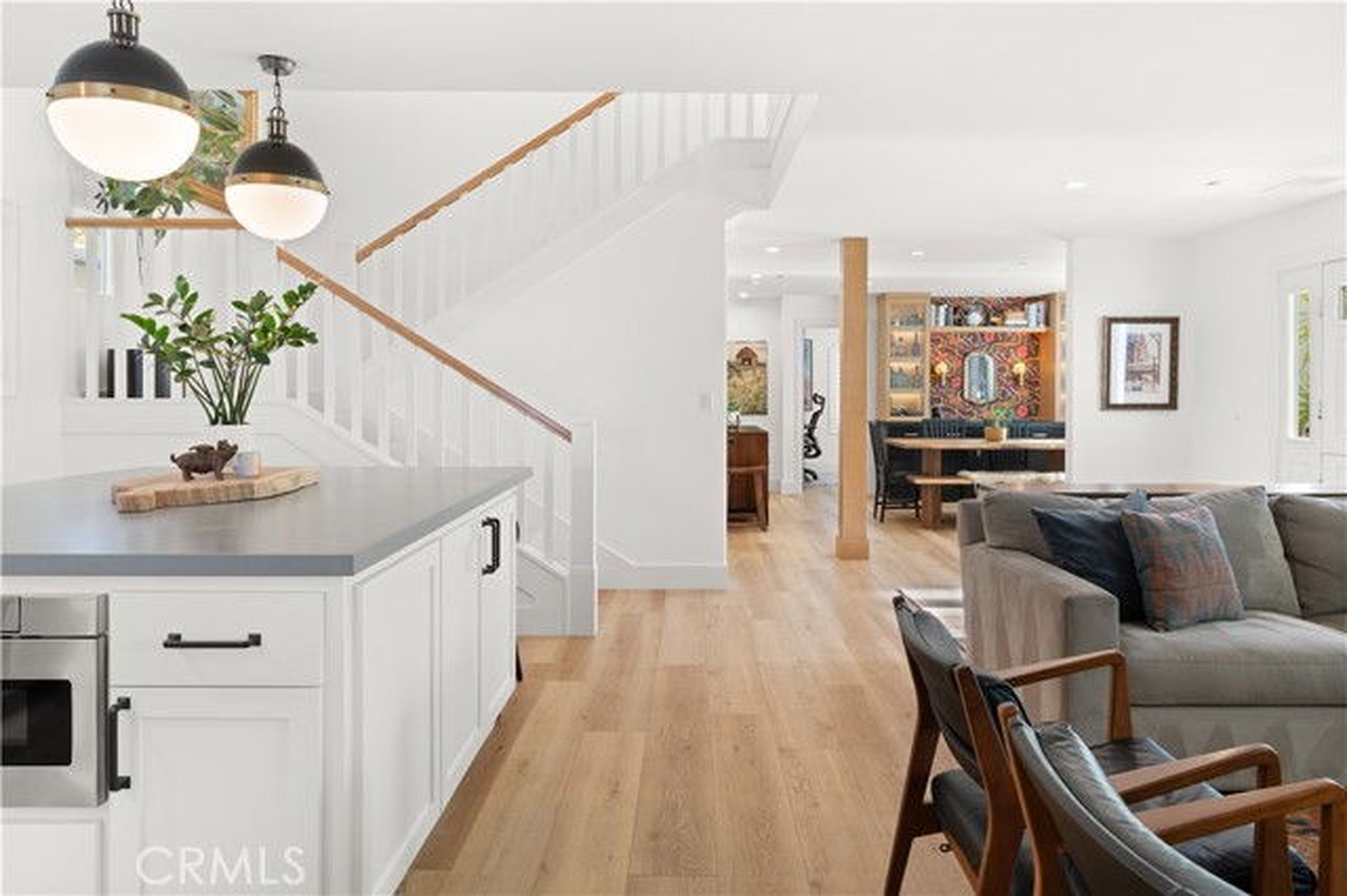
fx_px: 860
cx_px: 674
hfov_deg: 76.1
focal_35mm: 23
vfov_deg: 55.1
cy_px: 448
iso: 640
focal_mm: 23
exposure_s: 1/8
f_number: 9
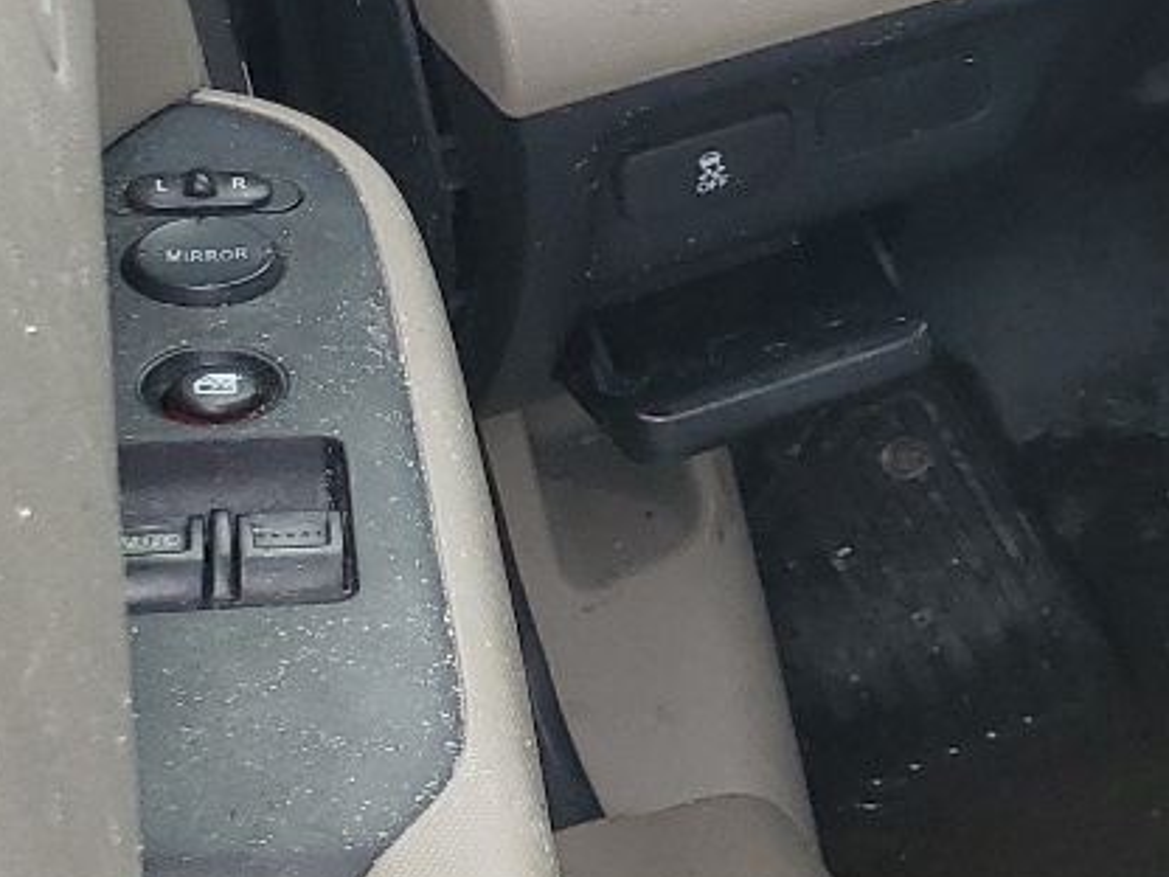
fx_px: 3377
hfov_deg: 16.2
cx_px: 2186
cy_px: 129
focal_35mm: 100
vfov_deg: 14.7
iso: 51
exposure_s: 1/120
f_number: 1.5
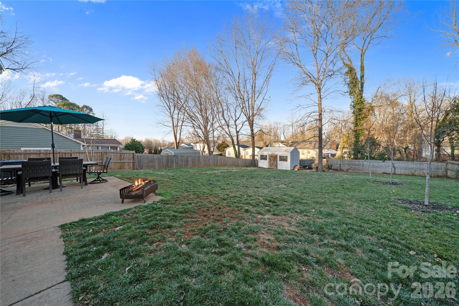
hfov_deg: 112.6
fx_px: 153
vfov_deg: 90.0
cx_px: 230
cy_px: 153
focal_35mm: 12
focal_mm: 12
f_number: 4.5
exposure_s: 1/125
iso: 100
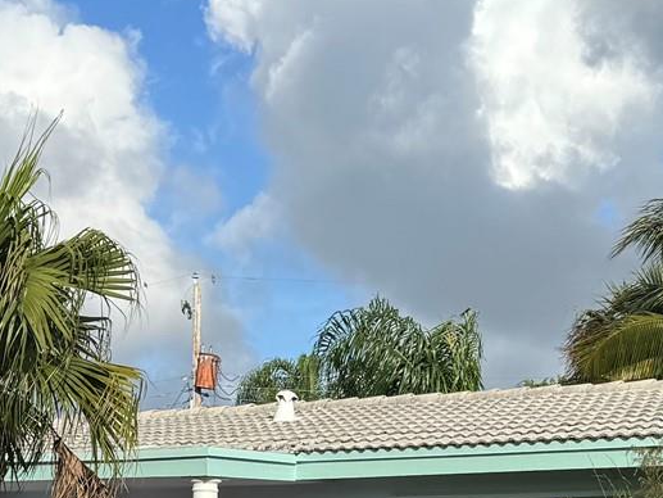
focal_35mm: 95
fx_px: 1820
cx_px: 468
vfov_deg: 14.5
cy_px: 751
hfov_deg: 20.5
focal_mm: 6.76
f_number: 1.78
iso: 80
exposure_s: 1/4049
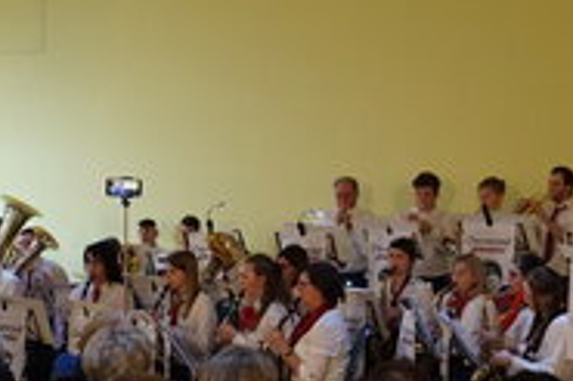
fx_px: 1447
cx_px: 208
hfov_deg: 22.3
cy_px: 248
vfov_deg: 15.0
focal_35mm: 91
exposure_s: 1/80
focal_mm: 28
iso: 3200
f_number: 4.5
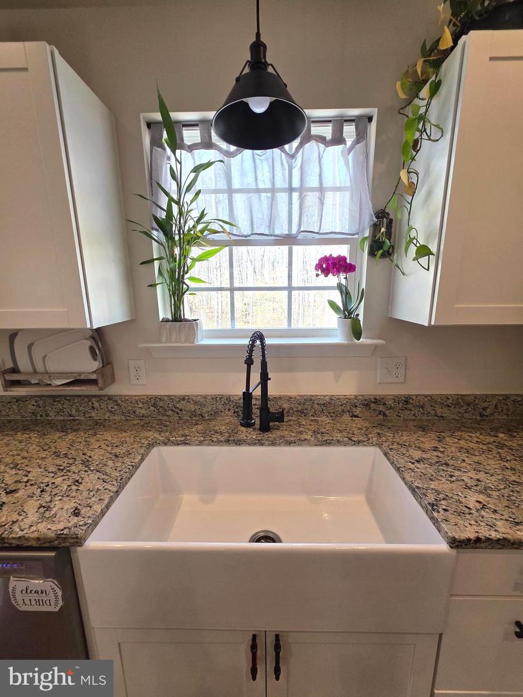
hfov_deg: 89.9
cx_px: 262
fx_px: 262
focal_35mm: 13
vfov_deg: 106.2
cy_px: 348
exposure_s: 1/120
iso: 100
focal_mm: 2.2
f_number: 1.9
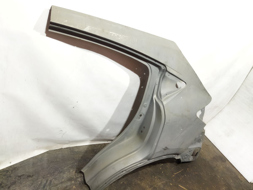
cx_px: 126
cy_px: 95
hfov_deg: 65.3
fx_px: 197
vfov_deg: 51.4
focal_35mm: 27
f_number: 1.79
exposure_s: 1/50
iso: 303
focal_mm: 4.71
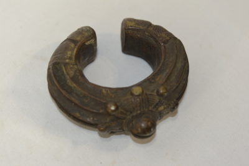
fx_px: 484
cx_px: 124
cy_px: 83
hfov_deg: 28.8
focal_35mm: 70
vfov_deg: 19.5
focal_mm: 70
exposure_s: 1/250
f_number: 5.6
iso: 280
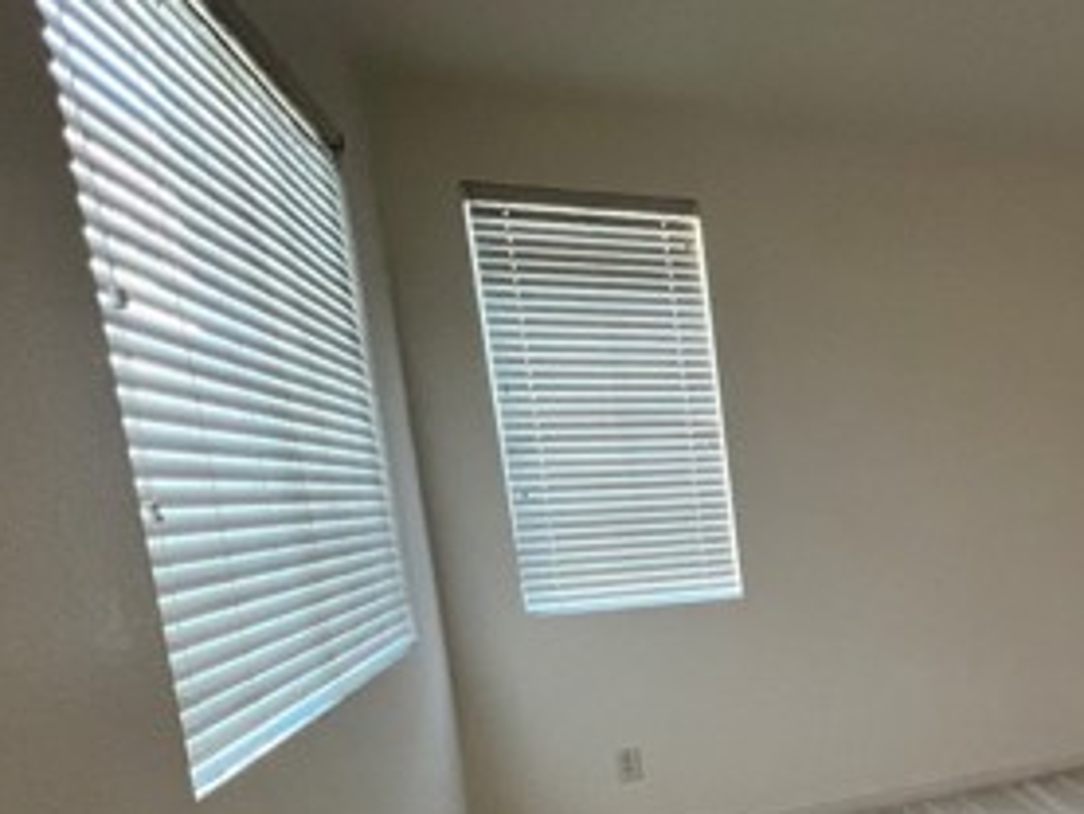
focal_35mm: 30
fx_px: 940
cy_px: 614
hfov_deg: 44.3
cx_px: 1217
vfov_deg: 45.2
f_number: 1.8
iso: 200
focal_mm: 1.57
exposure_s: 1/60
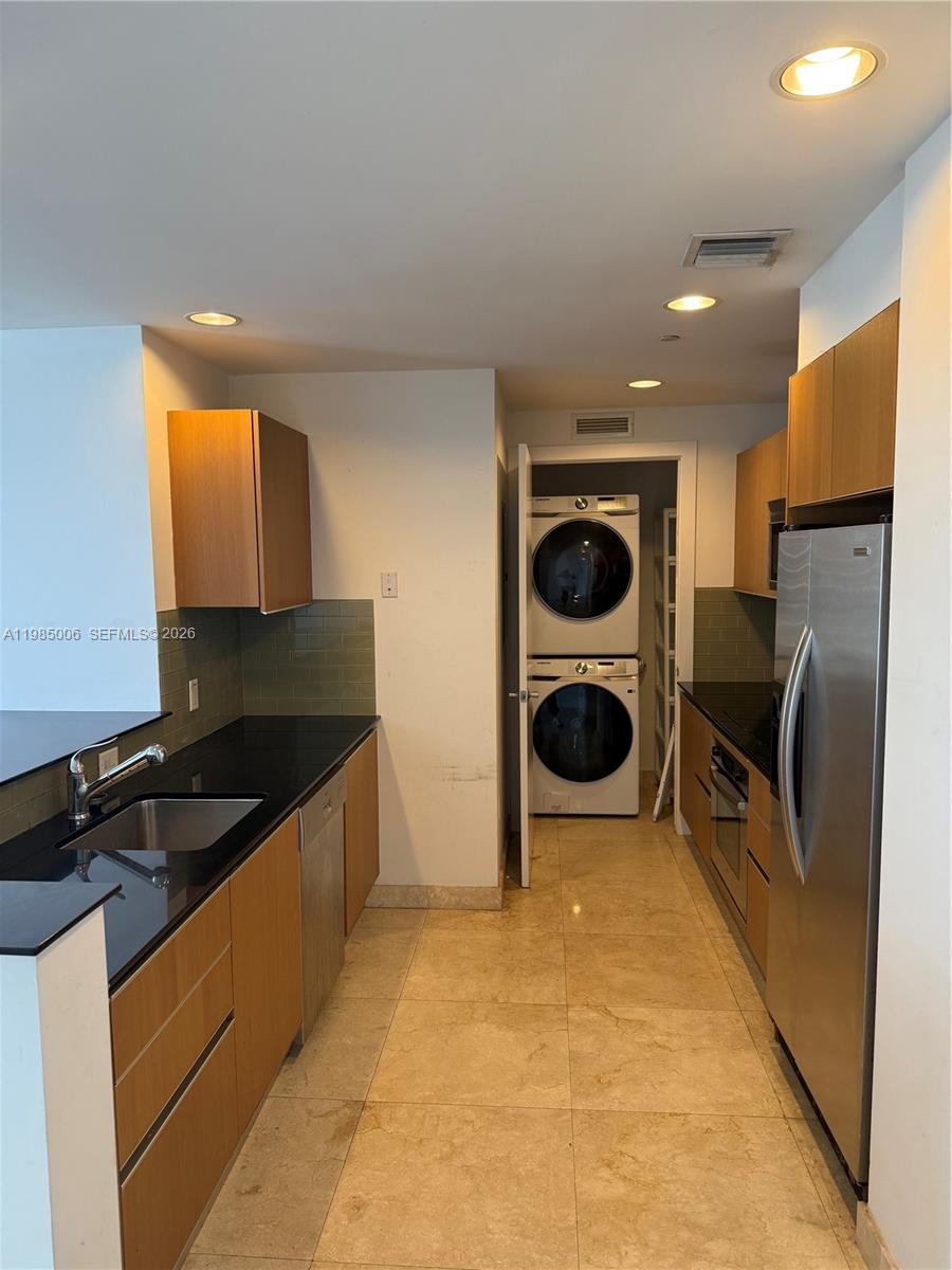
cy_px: 635
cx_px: 476
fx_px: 880
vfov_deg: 71.6
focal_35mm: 24
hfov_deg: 56.8
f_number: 1.78
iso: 160
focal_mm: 6.76
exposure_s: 1/120
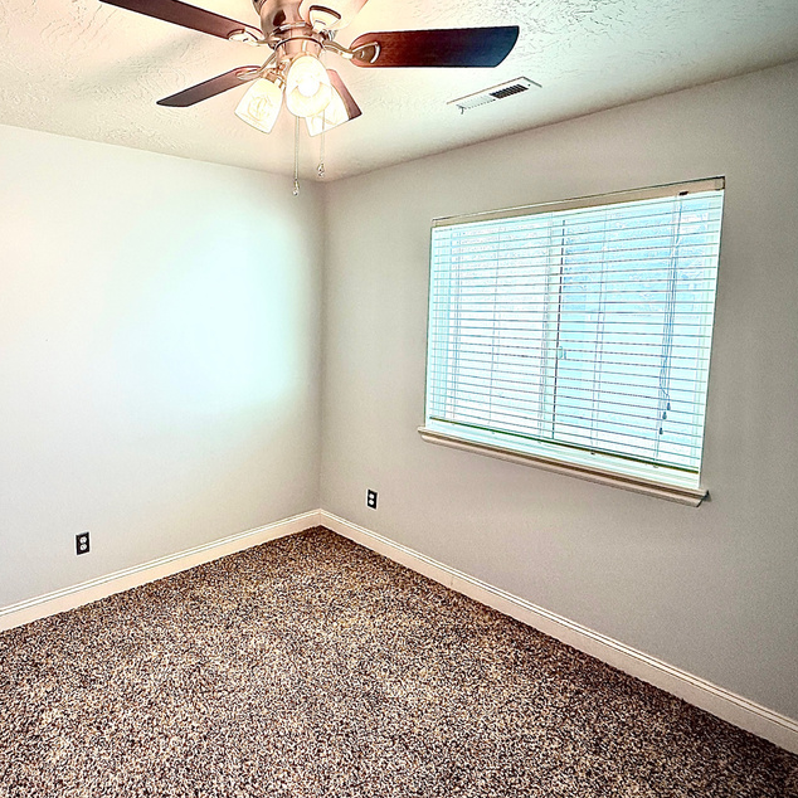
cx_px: 220
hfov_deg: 70.8
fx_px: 522
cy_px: 351
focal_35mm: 20
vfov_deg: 74.5
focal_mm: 2.22
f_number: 2.2
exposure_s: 1/120
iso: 125
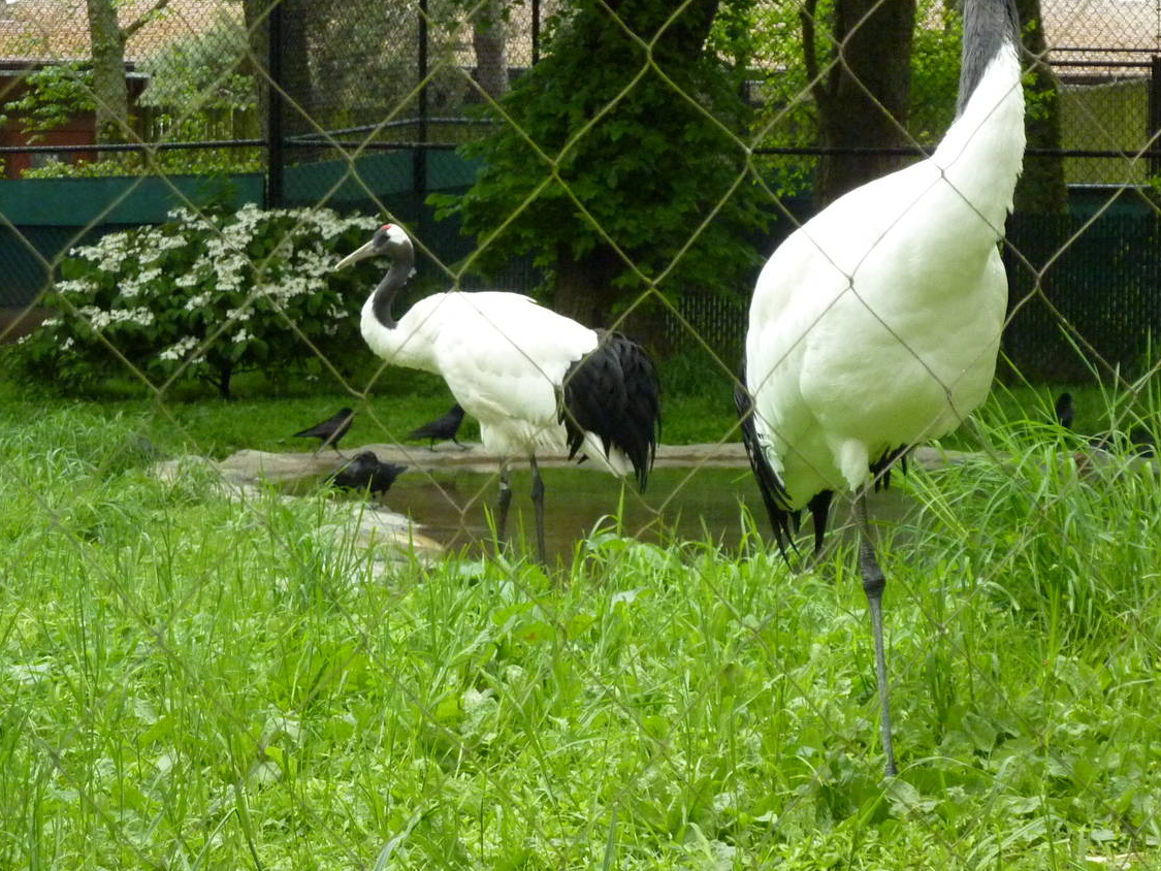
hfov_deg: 16.7
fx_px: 3958
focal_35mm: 118
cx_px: 737
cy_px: 261
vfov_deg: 12.5
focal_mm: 13.7
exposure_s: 1/200
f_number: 4.2
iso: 400
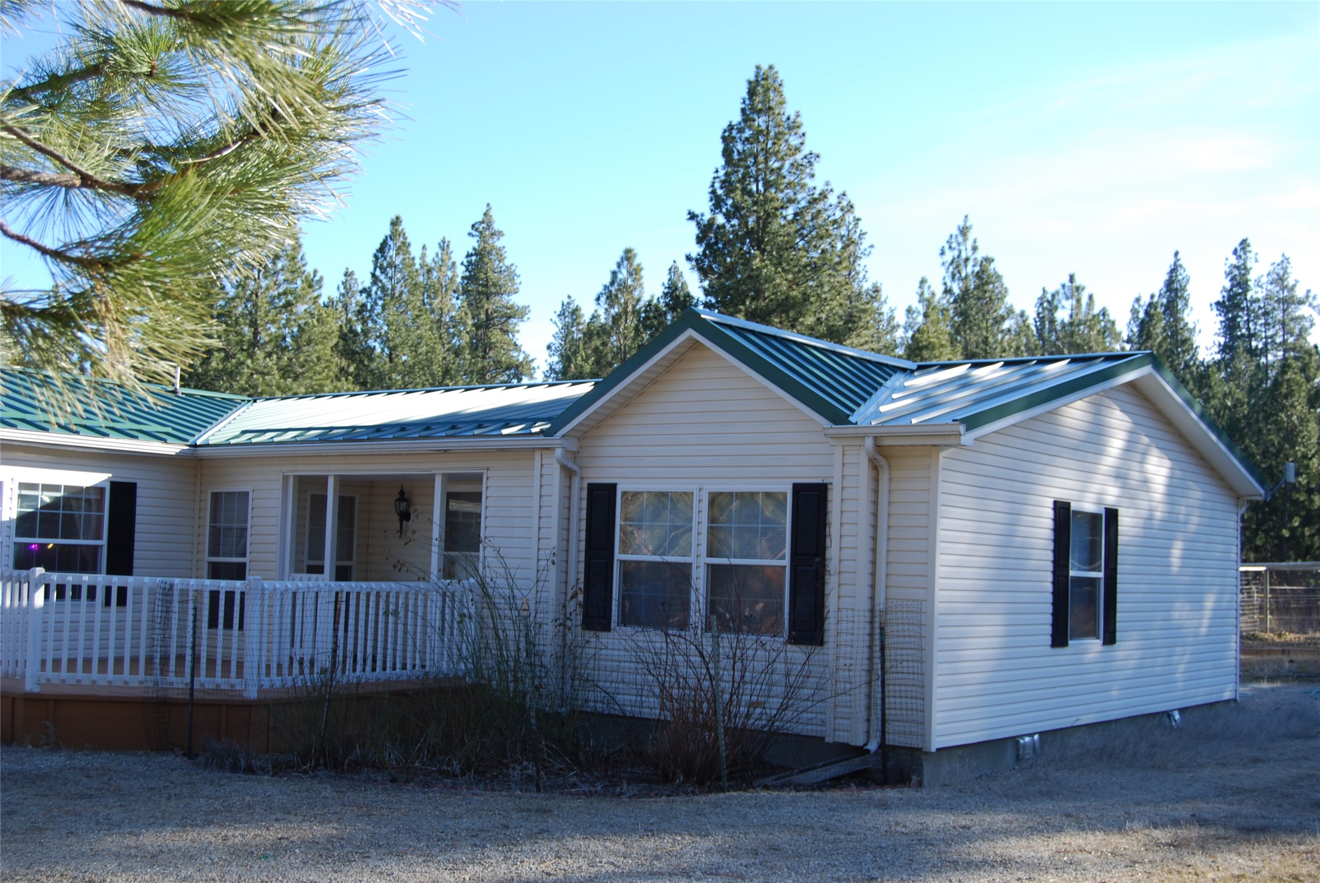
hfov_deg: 46.4
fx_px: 1542
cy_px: 442
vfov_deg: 32.0
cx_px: 660
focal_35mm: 42
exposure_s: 1/125
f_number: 5.6
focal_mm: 28
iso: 100
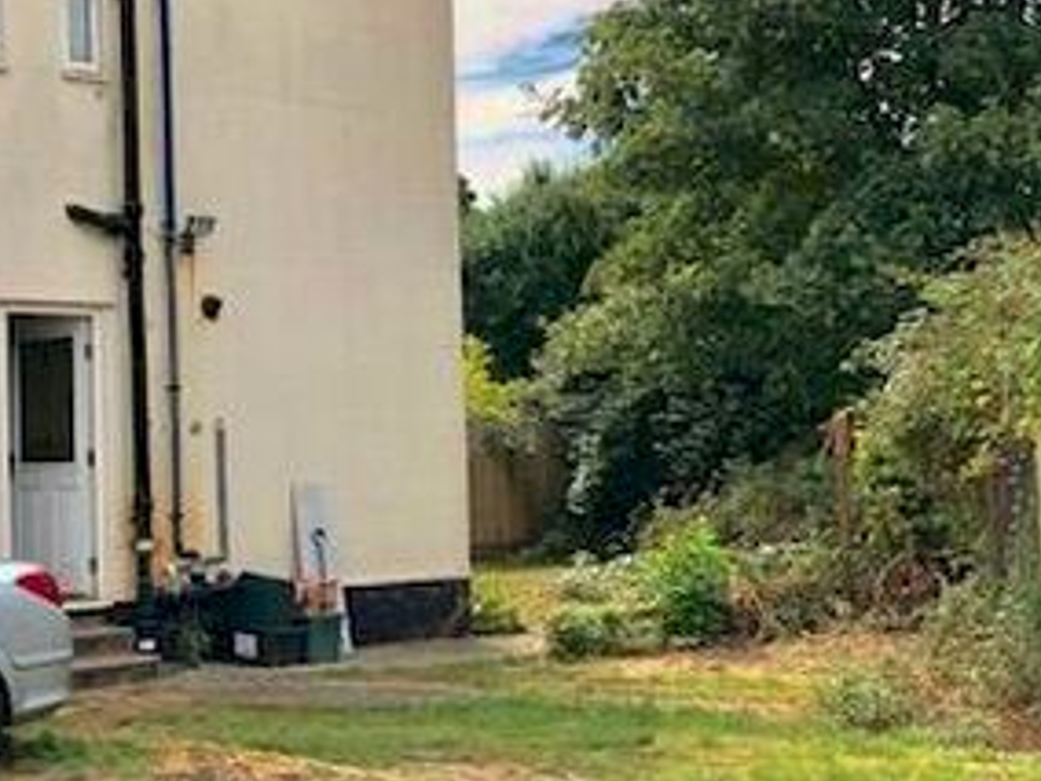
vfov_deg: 21.3
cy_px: 398
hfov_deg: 27.7
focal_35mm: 69
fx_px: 2075
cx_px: 242
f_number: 1.8
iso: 20
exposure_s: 1/2825
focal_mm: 4
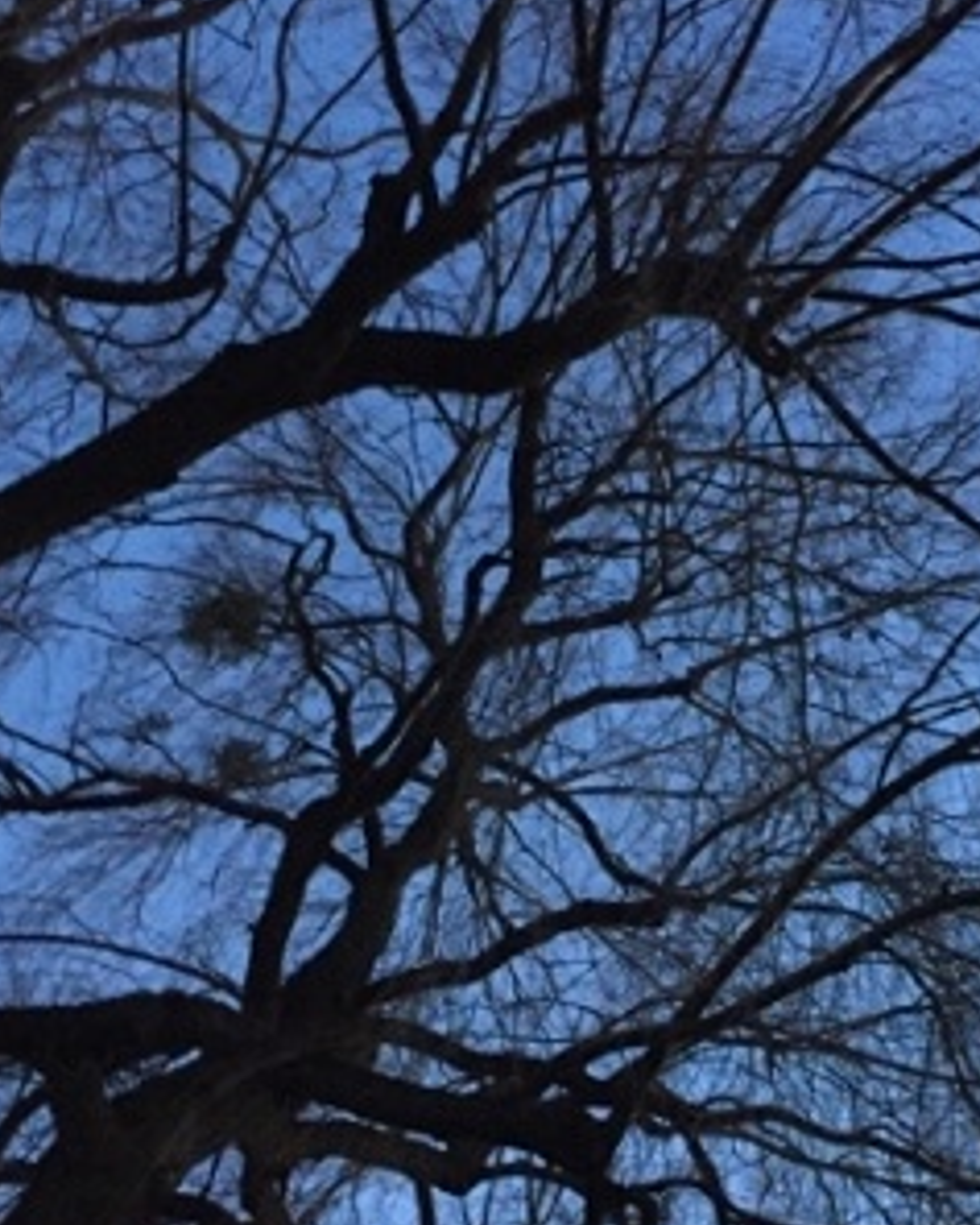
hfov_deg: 27.2
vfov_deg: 33.8
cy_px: 819
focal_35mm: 55
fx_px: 1993
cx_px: 736
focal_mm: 4.15
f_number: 2.2
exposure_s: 1/17
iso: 400
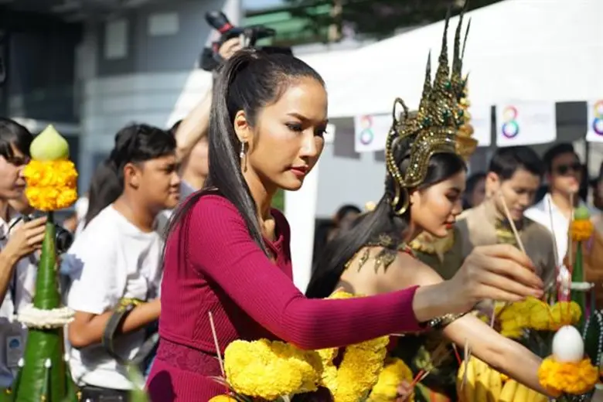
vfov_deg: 27.0
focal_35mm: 50
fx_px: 837
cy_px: 201
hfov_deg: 39.6
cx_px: 302
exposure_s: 1/3200
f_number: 3.2
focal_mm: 50
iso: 250
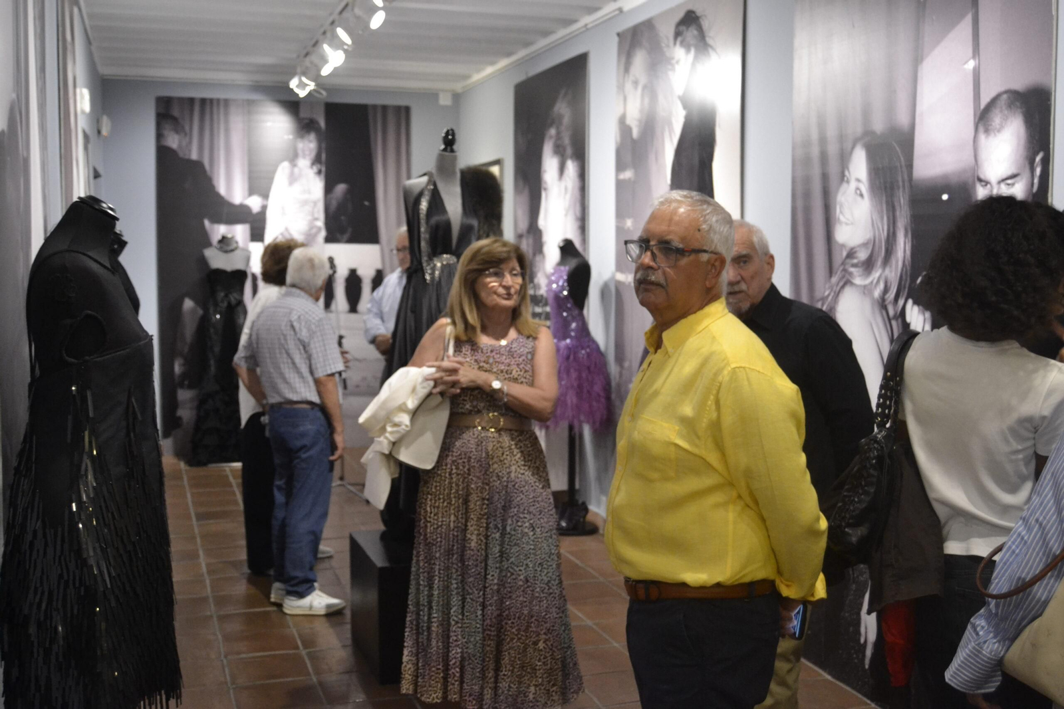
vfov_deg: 34.2
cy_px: 354
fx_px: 1153
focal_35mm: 39
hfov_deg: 49.5
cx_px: 532
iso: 2000
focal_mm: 26
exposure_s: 1/60
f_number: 4
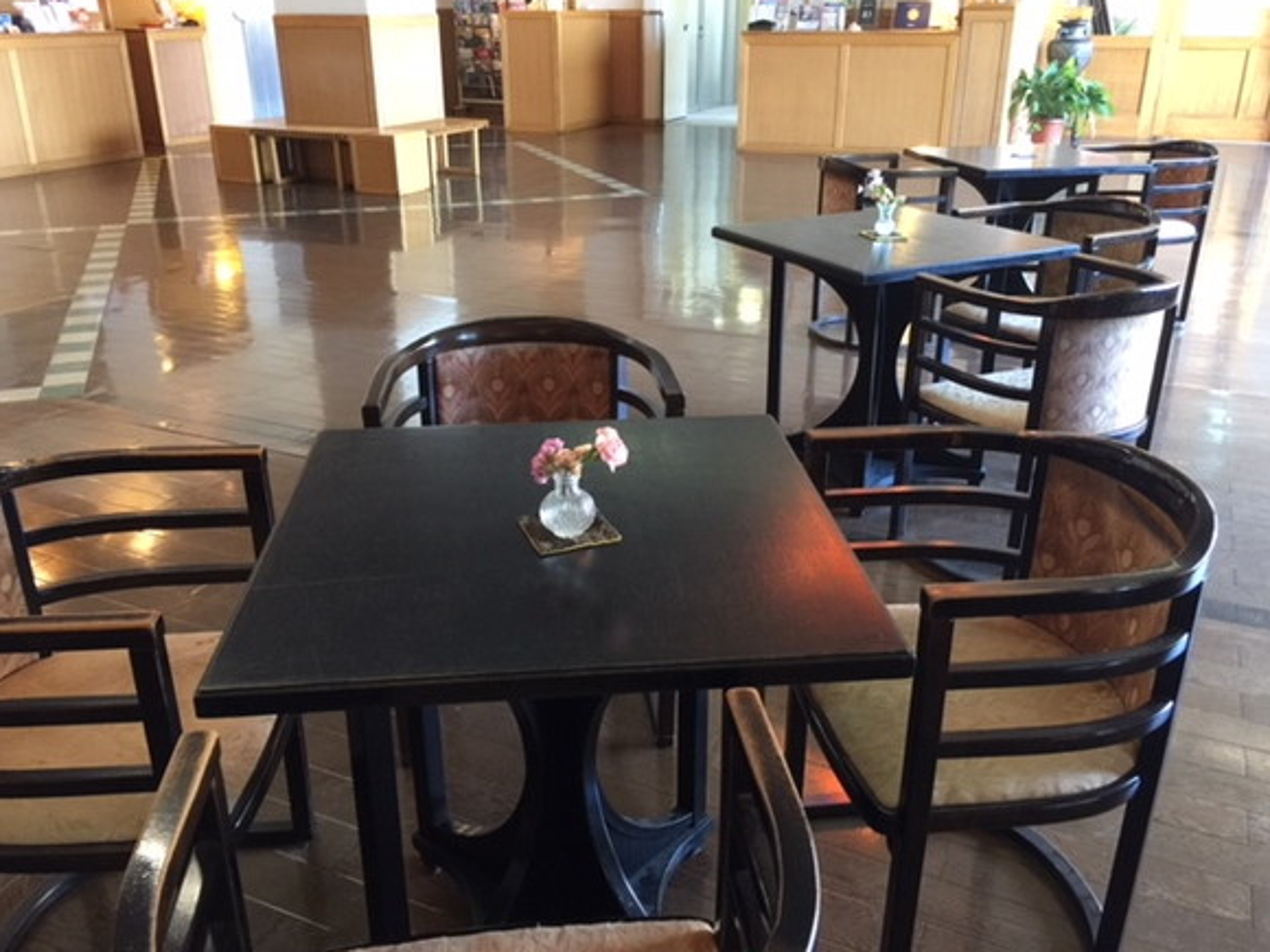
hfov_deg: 60.0
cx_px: 633
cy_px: 481
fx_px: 1101
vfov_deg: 46.8
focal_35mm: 30
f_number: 2.2
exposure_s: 1/10
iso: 100
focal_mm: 4.15
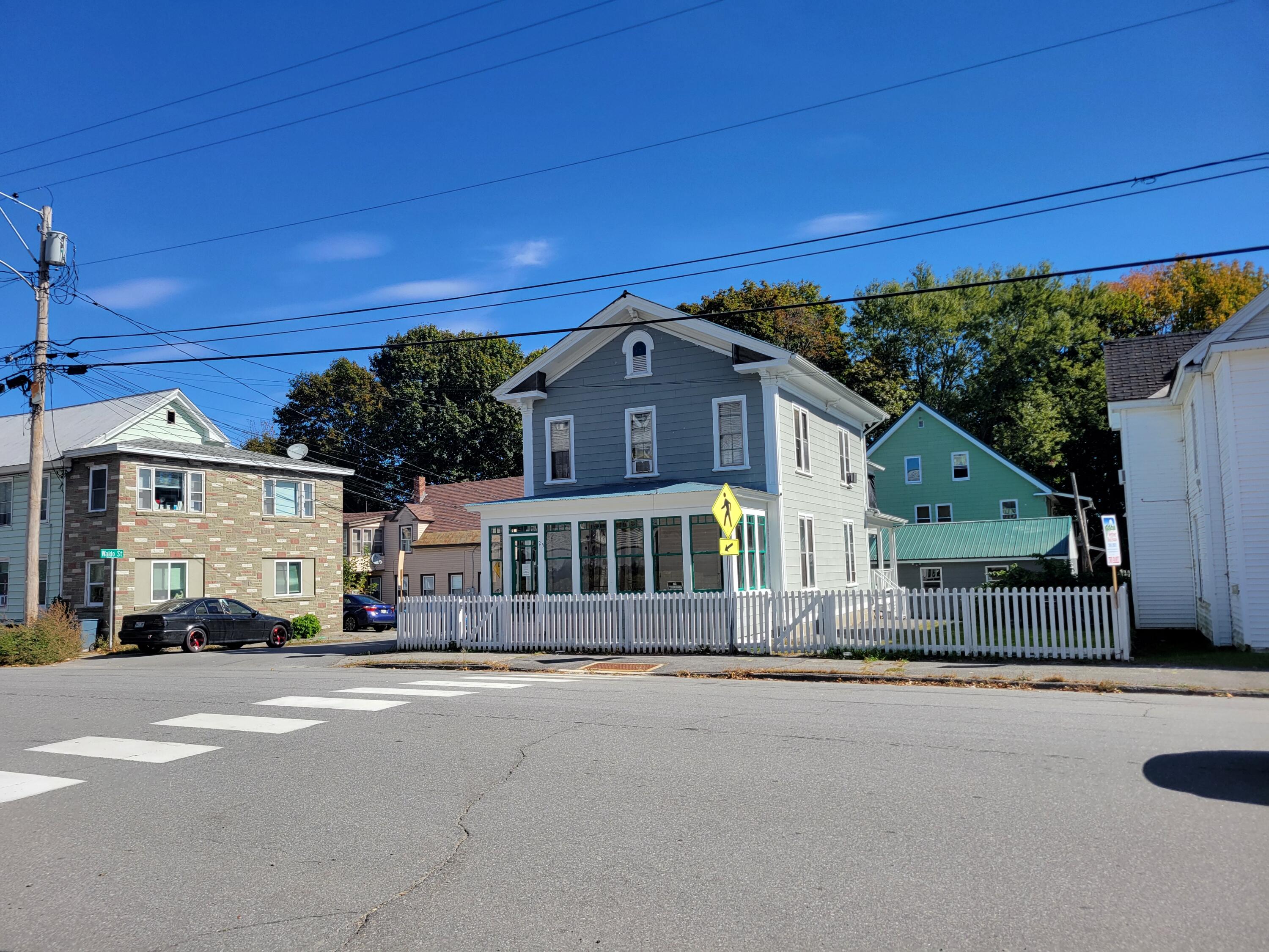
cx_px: 634
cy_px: 476
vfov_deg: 53.1
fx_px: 953
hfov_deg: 67.3
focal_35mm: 26
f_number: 1.8
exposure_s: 1/1930
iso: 40
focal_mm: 5.4
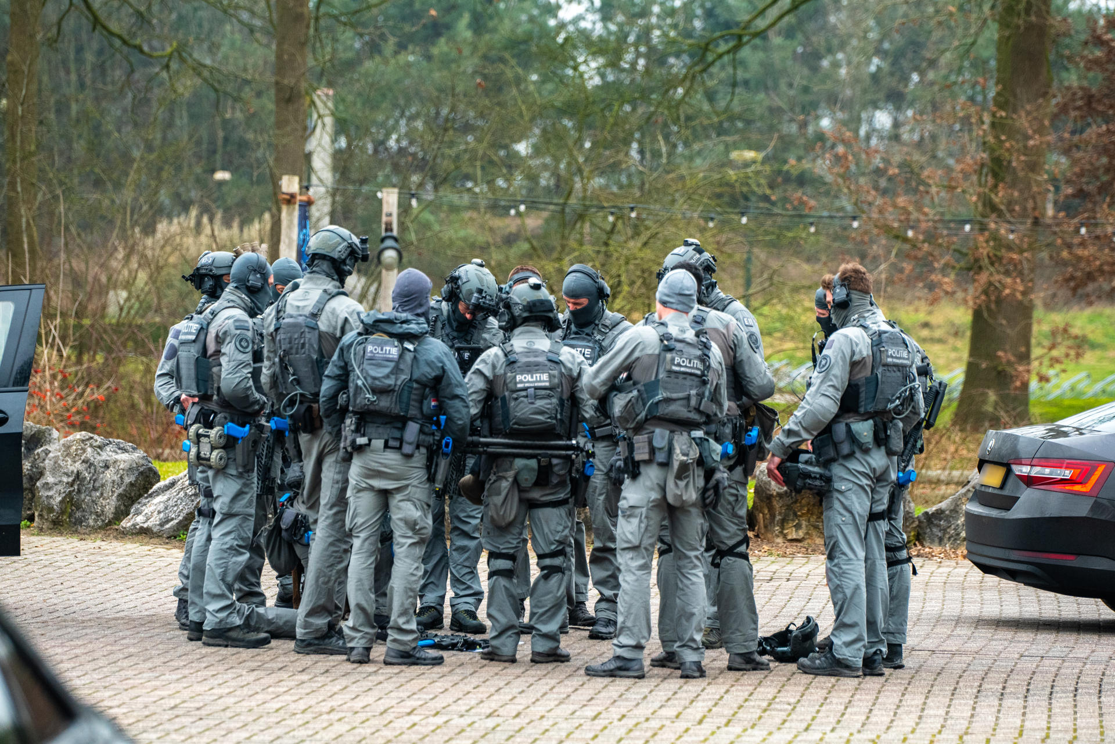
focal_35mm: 195
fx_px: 6039
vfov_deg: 7.0
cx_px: 558
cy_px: 372
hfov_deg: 10.5
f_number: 2.8
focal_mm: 130
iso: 640
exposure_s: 1/1600
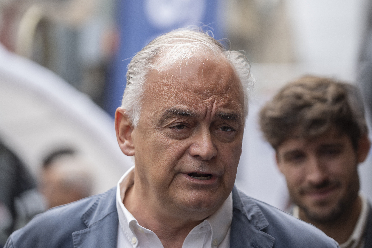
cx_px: 186
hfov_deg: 12.2
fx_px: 1736
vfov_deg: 8.2
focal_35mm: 168
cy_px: 124
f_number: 4
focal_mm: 168
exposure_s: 1/640
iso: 320
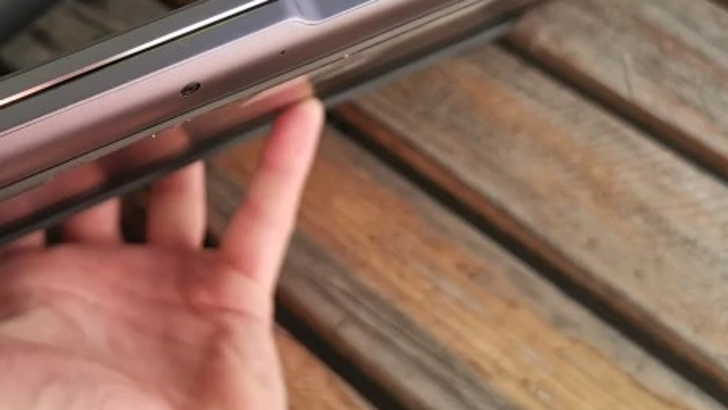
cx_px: 140
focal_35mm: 59
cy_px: 46
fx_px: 1139
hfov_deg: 34.3
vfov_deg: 20.0
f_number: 1.6
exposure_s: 1/266
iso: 50
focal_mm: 5.56
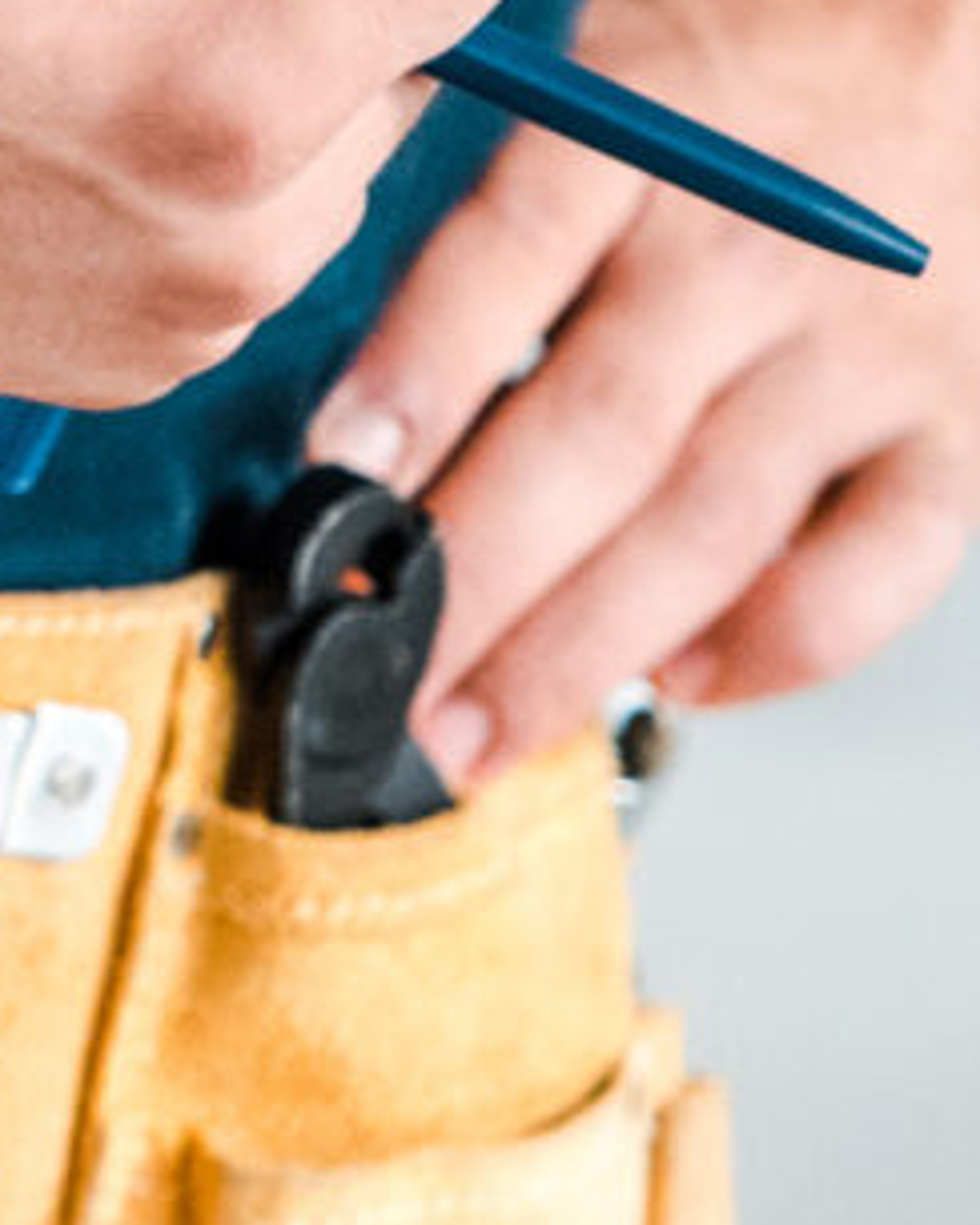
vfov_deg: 1.9
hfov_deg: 1.5
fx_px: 37198
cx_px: -1667
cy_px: -604
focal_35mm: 1026
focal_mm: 130
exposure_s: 1/160
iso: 640
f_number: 3.2
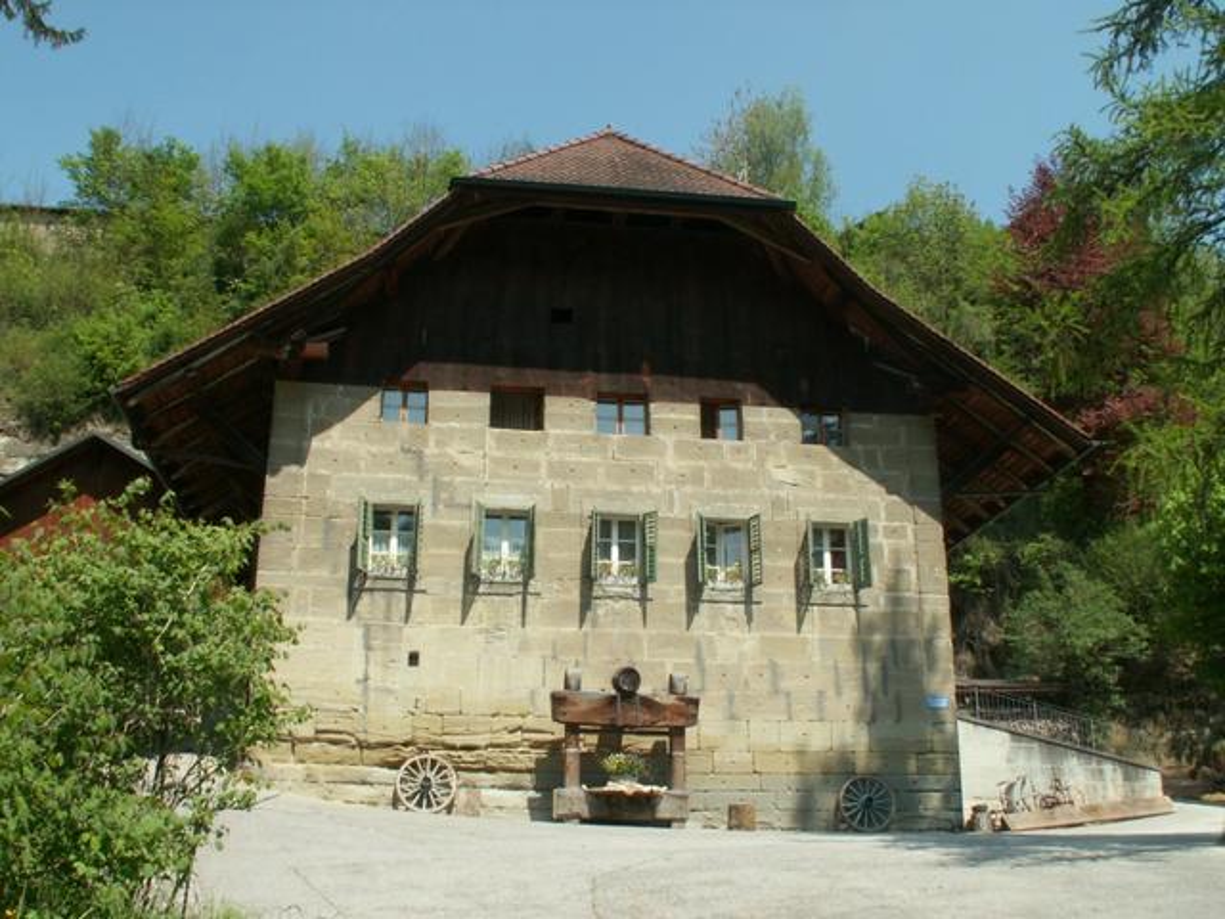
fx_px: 1239
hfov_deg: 52.6
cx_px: 612
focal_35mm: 35
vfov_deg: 40.7
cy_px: 460
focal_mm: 5.86
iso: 50
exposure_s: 1/100
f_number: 8
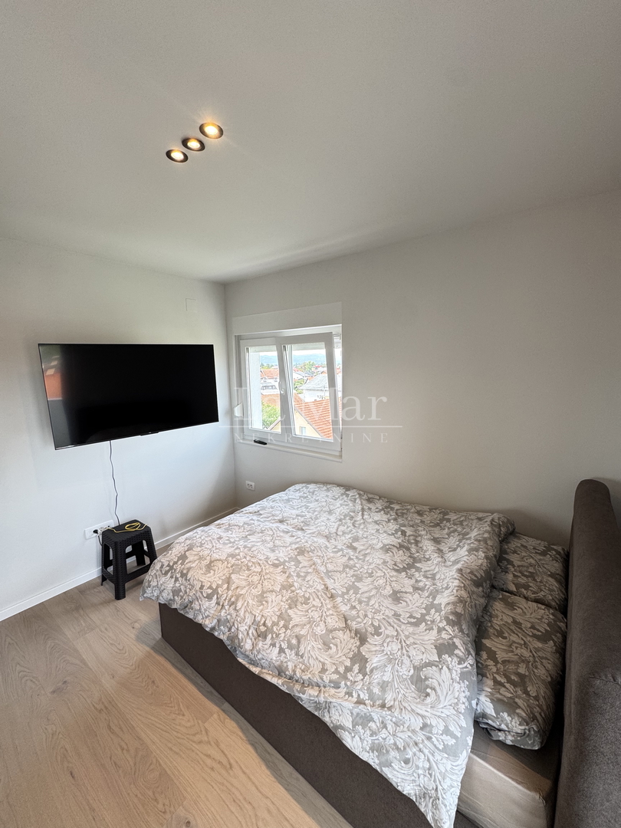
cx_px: 310
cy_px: 414
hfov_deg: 85.7
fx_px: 335
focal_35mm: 14
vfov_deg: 102.1
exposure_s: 1/99
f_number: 2.2
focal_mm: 2.22
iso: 100
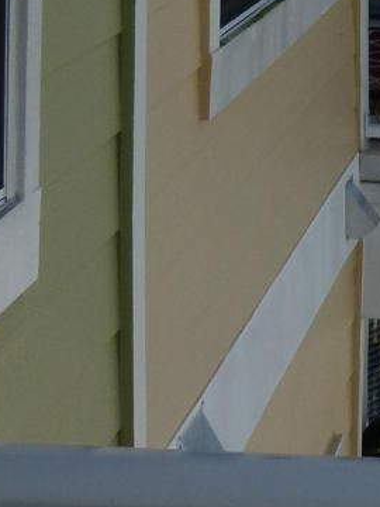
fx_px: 2035
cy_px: -213
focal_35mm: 139
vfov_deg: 13.5
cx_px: 677
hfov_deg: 10.1
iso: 100
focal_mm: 4.5
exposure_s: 1/640
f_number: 4
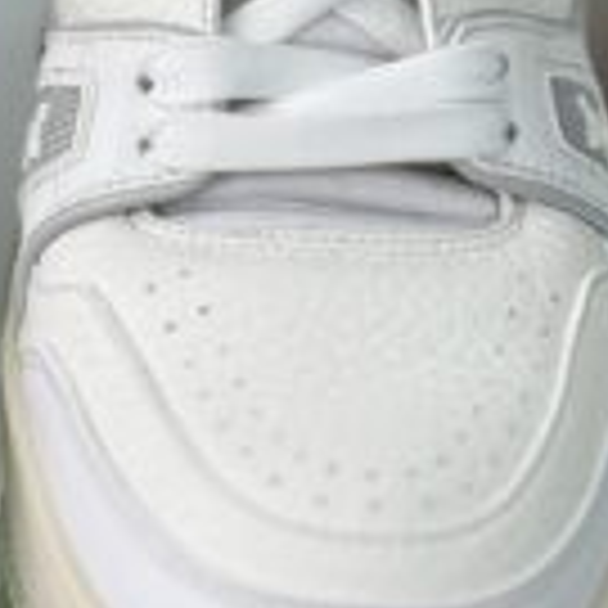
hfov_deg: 10.3
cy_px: -227
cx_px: -32
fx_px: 3338
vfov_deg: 10.2
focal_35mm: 168
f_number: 1.78
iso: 50
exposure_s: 1/122
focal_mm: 6.76
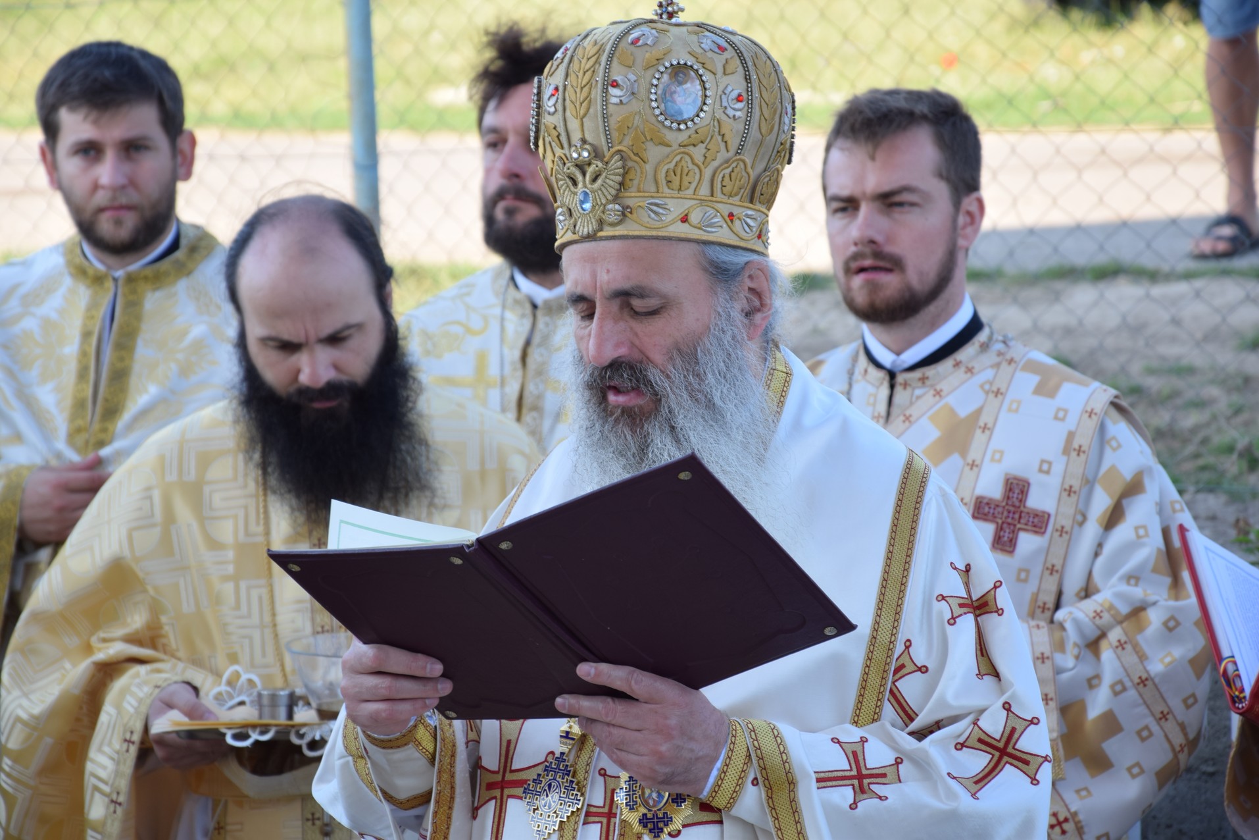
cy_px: 420
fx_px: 5508
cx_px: 630
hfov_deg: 13.0
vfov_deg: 8.7
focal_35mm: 158
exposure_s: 1/80
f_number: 6.3
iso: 100
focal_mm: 105
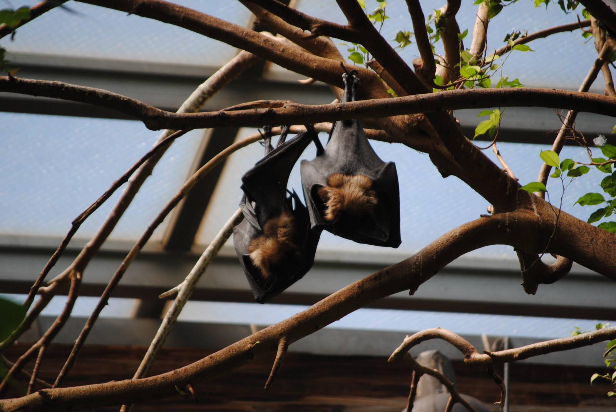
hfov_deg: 6.9
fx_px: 5139
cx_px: 308
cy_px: 206
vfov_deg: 4.6
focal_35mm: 300
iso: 320
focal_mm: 200
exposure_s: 1/500
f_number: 5.6
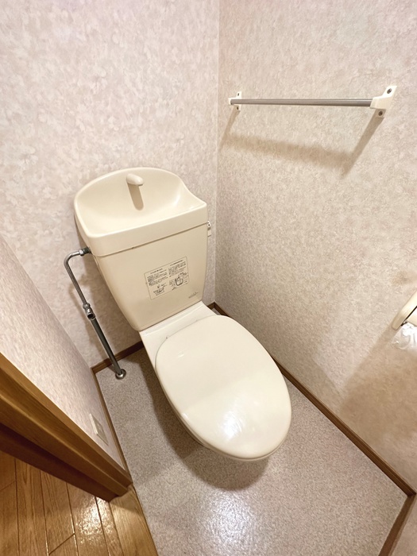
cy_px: 278
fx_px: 225
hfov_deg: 85.7
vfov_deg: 102.1
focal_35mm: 14
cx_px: 208
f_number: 2.2
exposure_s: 1/60
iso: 500
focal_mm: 2.22
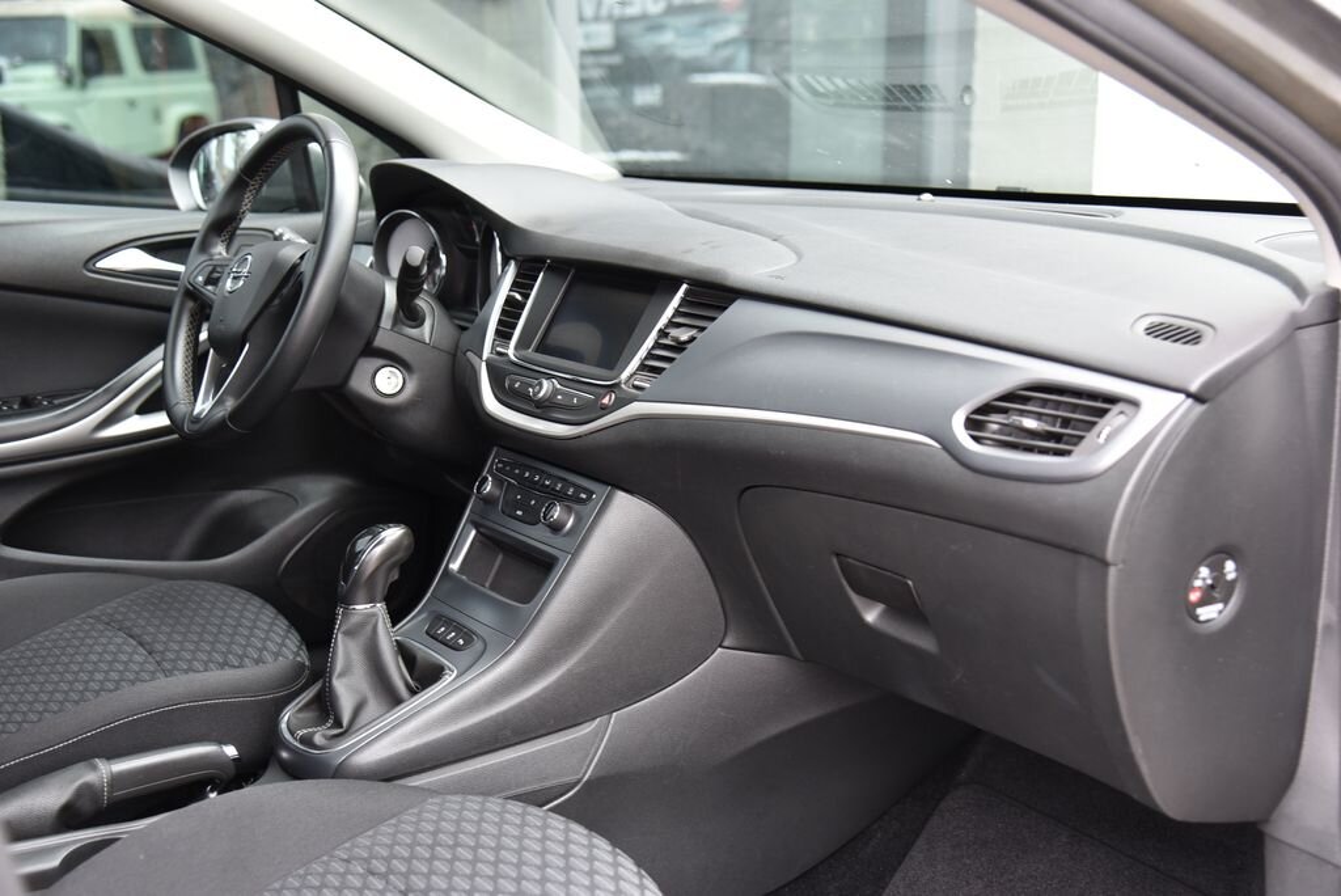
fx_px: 1714
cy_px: 448
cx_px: 670
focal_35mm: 46
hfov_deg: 42.7
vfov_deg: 29.3
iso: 500
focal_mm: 46
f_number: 4.5
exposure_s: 1/80
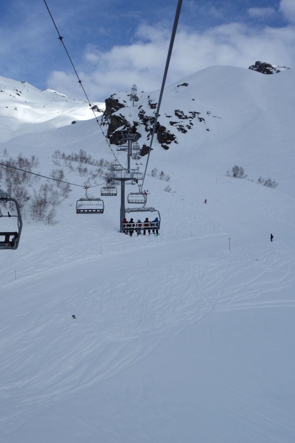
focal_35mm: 43
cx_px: 99
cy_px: 220
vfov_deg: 45.4
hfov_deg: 31.0
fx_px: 528
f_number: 7.1
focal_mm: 10.4
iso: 125
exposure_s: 1/800
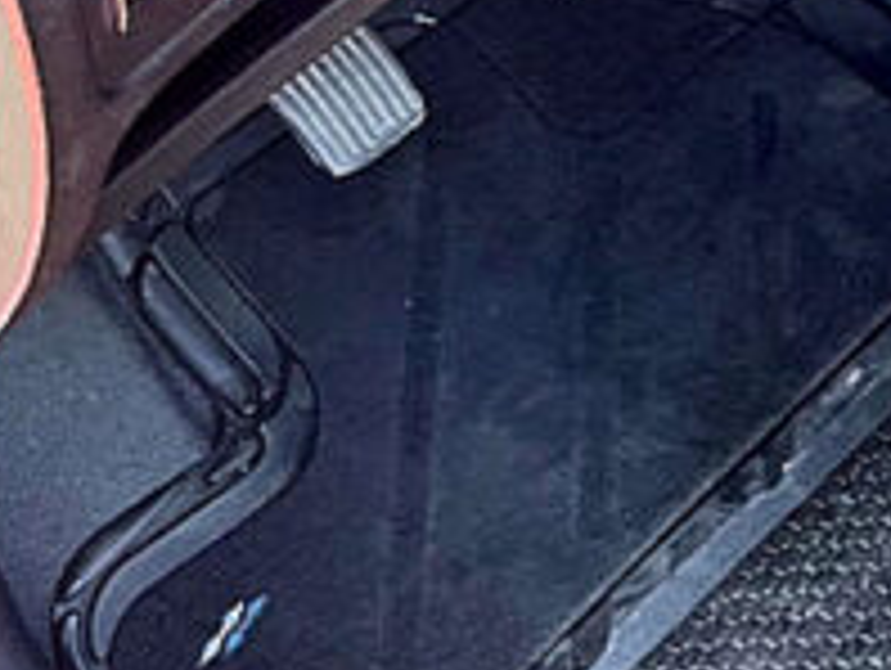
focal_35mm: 105
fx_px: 2706
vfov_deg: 13.1
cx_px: 1341
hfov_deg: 16.9
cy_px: -445
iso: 125
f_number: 1.5
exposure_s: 1/120
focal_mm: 5.7
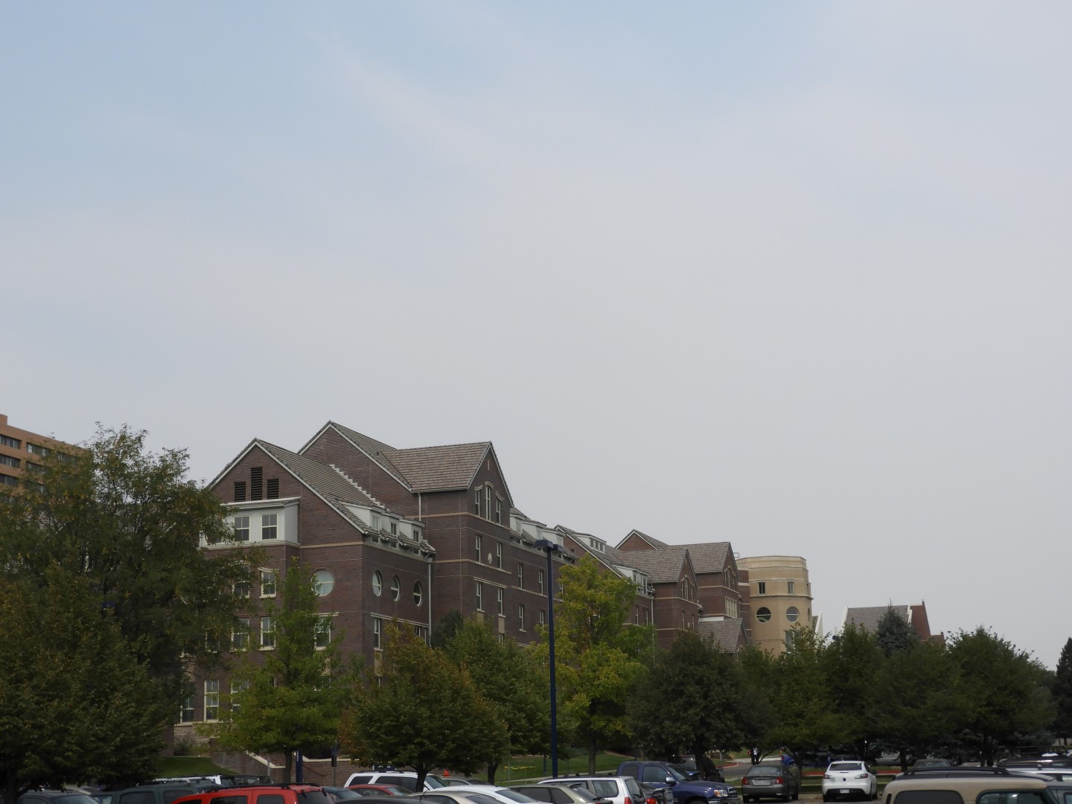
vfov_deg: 24.4
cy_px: 402
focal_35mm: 60
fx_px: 1858
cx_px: 536
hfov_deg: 32.2
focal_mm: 10.7
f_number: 4.2
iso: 100
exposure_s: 1/1000
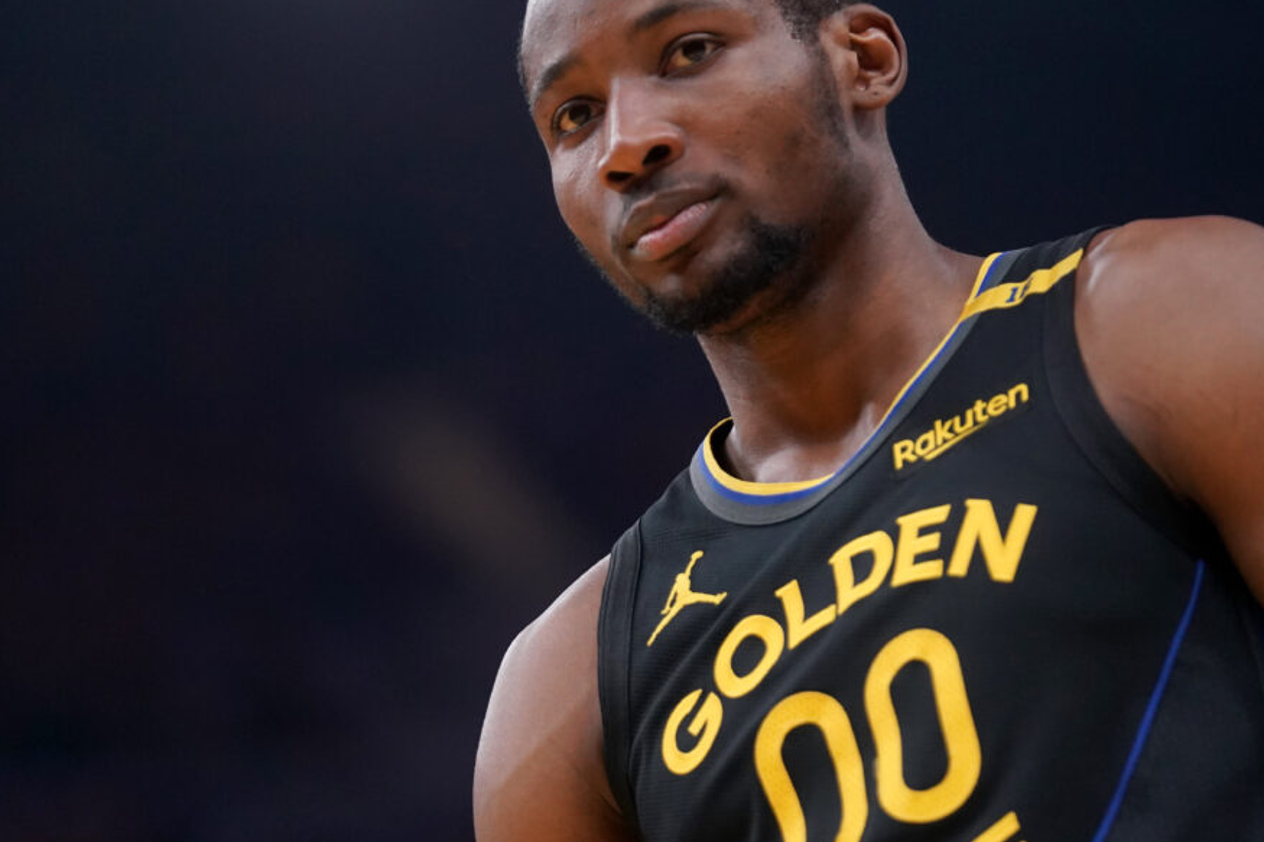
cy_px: 424
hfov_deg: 8.6
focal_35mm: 240
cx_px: 705
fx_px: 8425
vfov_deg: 5.7
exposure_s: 1/2000
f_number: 2.8
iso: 3200
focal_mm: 168
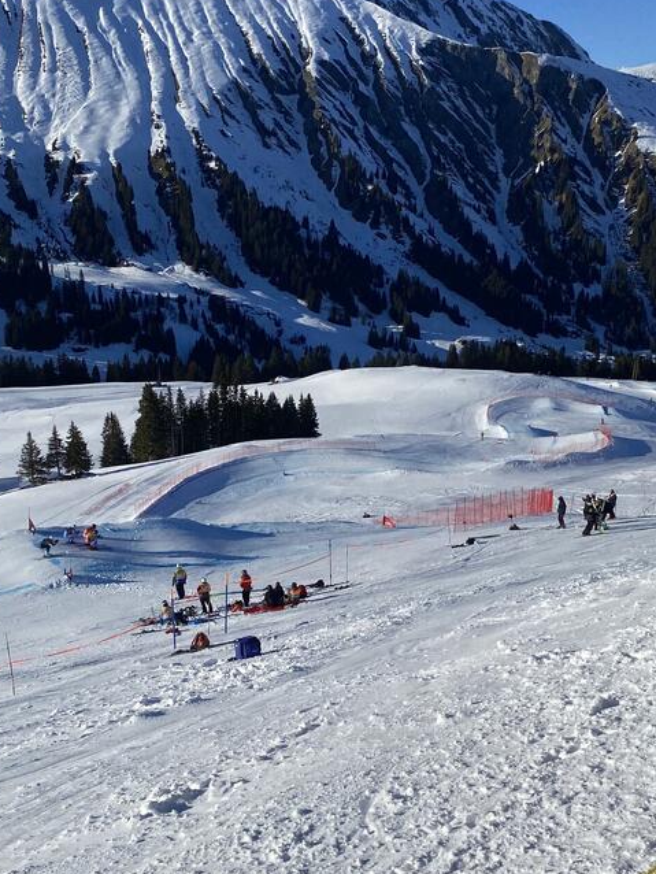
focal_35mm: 42
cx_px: 355
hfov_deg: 34.4
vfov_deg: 44.7
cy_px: 467
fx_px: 1061
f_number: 1.8
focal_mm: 4.25
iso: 32
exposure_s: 1/6410
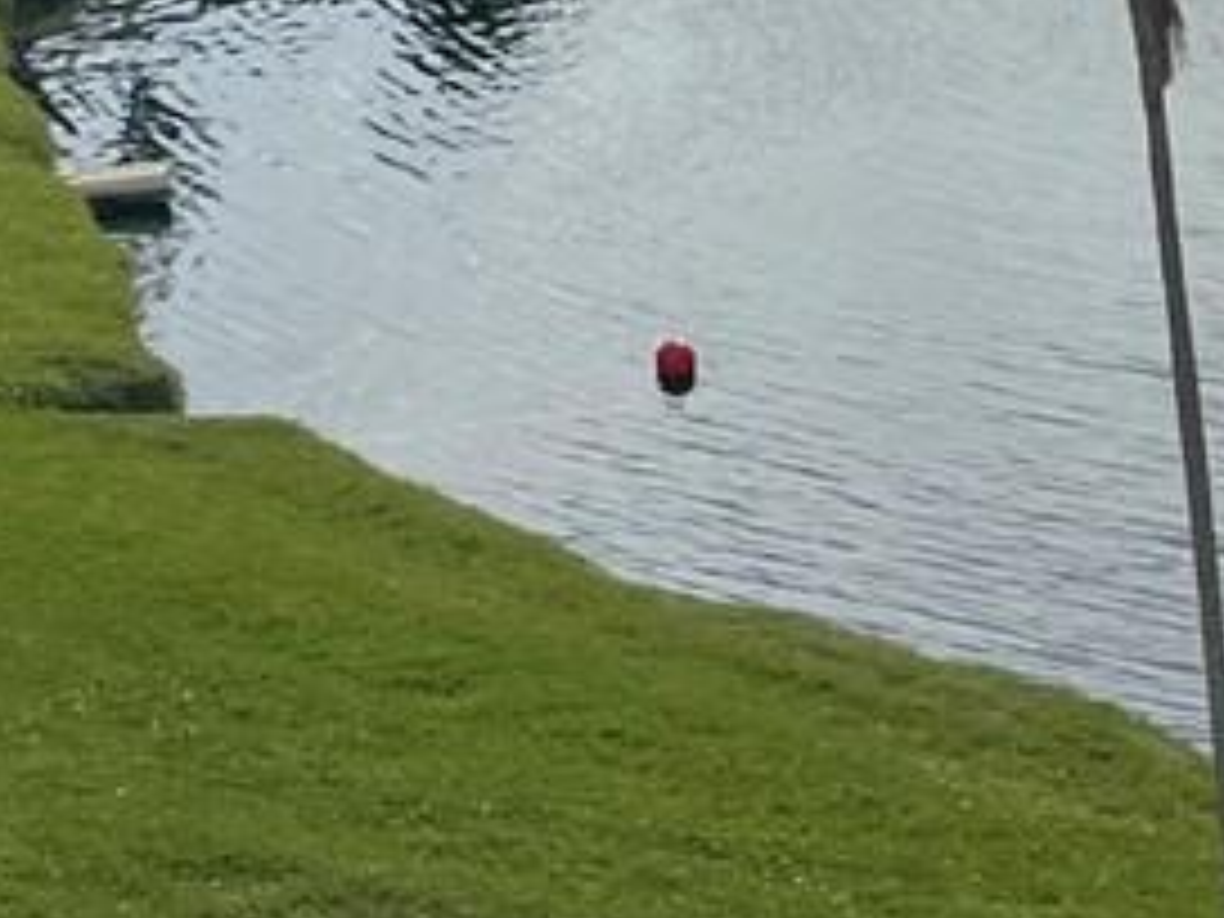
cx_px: 1053
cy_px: -873
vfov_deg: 9.2
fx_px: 5410
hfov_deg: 12.8
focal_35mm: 153
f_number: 1.6
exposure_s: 1/15152
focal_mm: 5.1
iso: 32
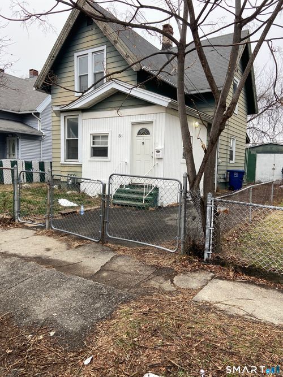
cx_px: 142
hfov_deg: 53.0
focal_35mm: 26
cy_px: 188
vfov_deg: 67.3
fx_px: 284
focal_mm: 4.25
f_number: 1.8
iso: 32
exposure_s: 1/185
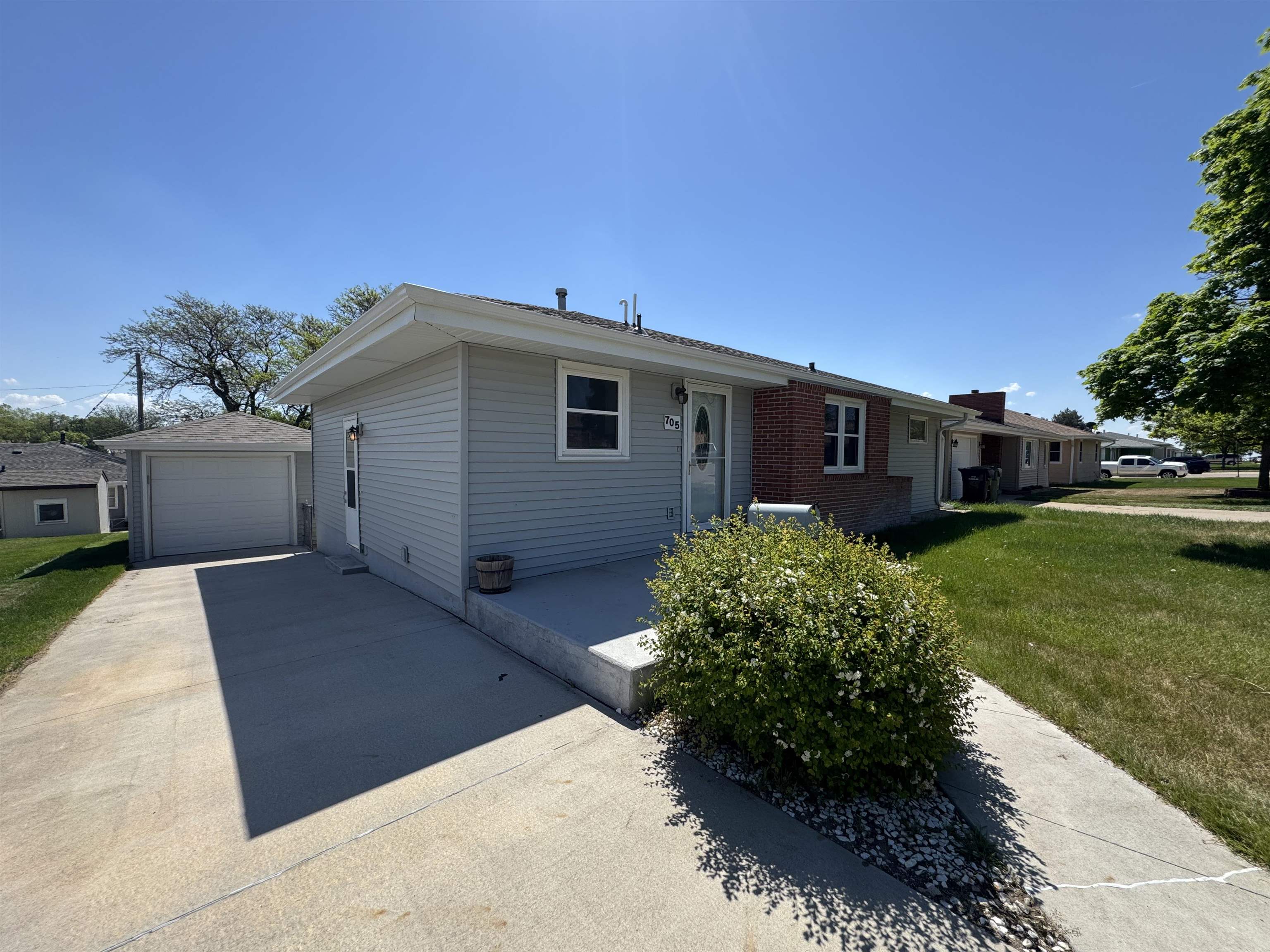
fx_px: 514
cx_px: 635
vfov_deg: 85.7
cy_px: 476
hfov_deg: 102.1
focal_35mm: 14
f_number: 2.2
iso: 40
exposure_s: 1/1395
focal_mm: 2.22
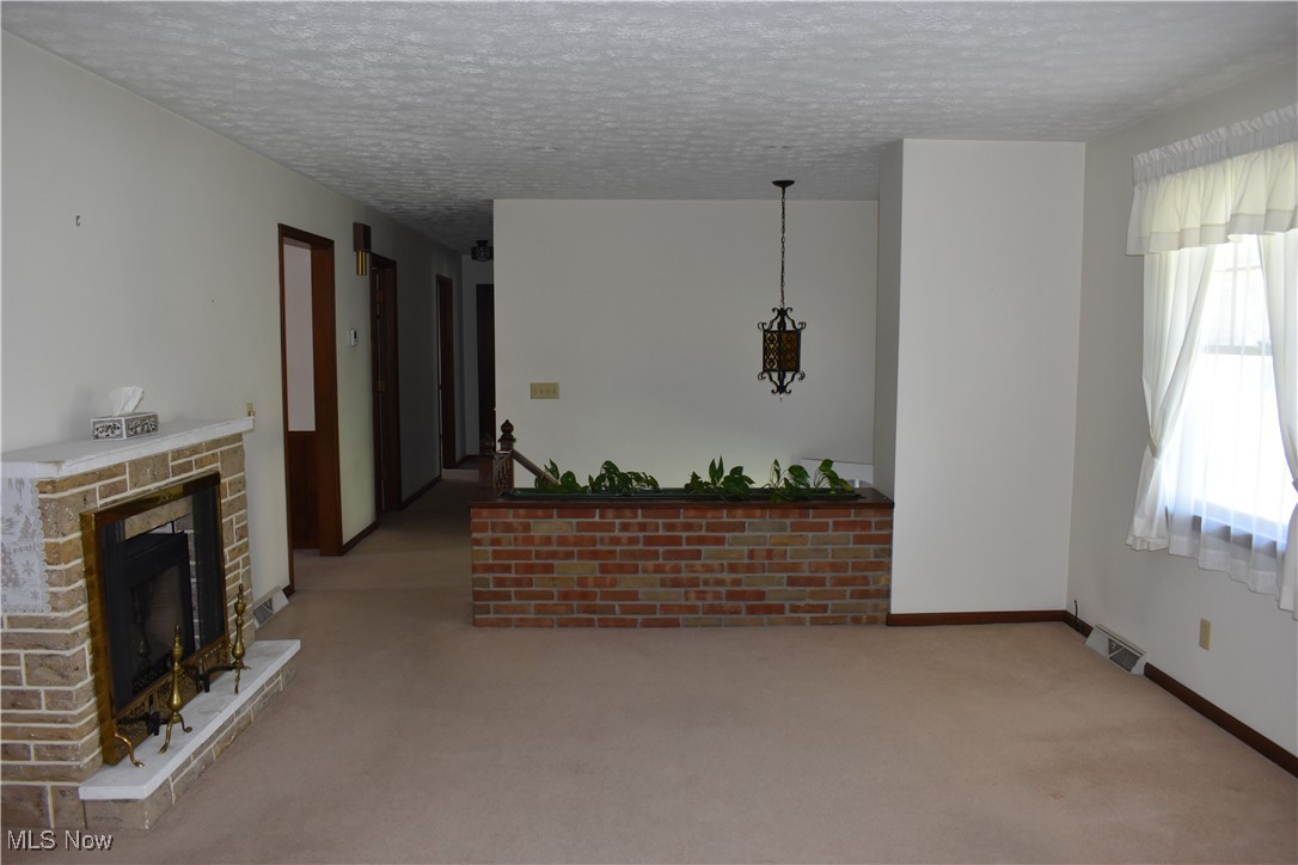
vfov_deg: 47.9
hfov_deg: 67.4
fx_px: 973
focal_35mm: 27
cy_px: 432
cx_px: 649
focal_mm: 18
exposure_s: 1/100
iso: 800
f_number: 5
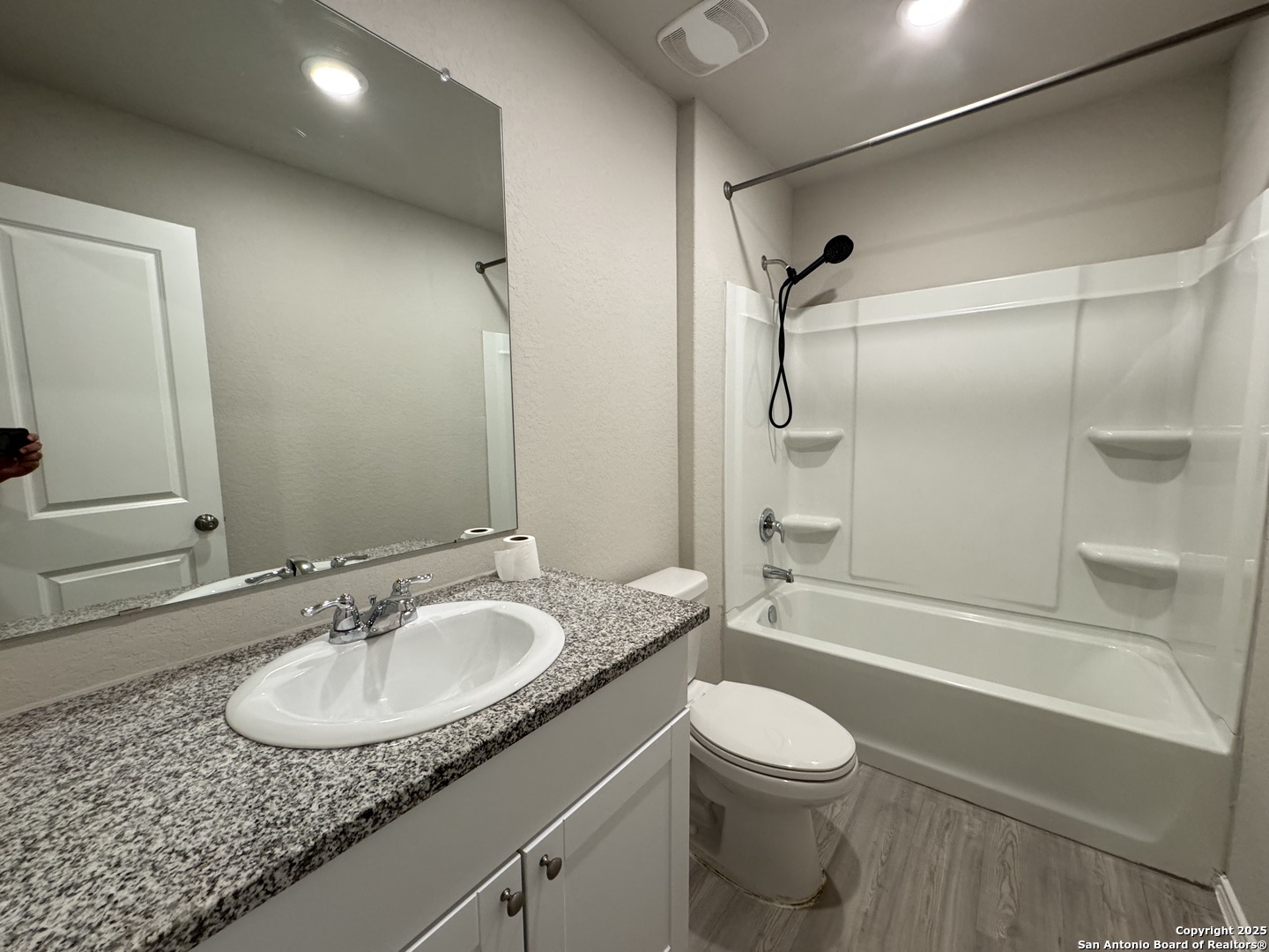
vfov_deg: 85.7
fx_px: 513
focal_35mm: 14
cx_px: 634
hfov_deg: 102.1
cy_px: 476
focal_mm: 2.22
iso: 320
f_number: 2.2
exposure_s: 1/120
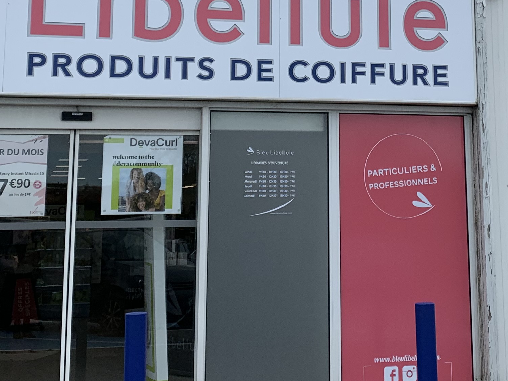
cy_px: 29
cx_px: 341
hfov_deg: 27.6
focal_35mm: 70
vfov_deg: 20.5
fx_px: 1027
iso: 25
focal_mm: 4.25
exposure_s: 1/1992
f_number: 1.8
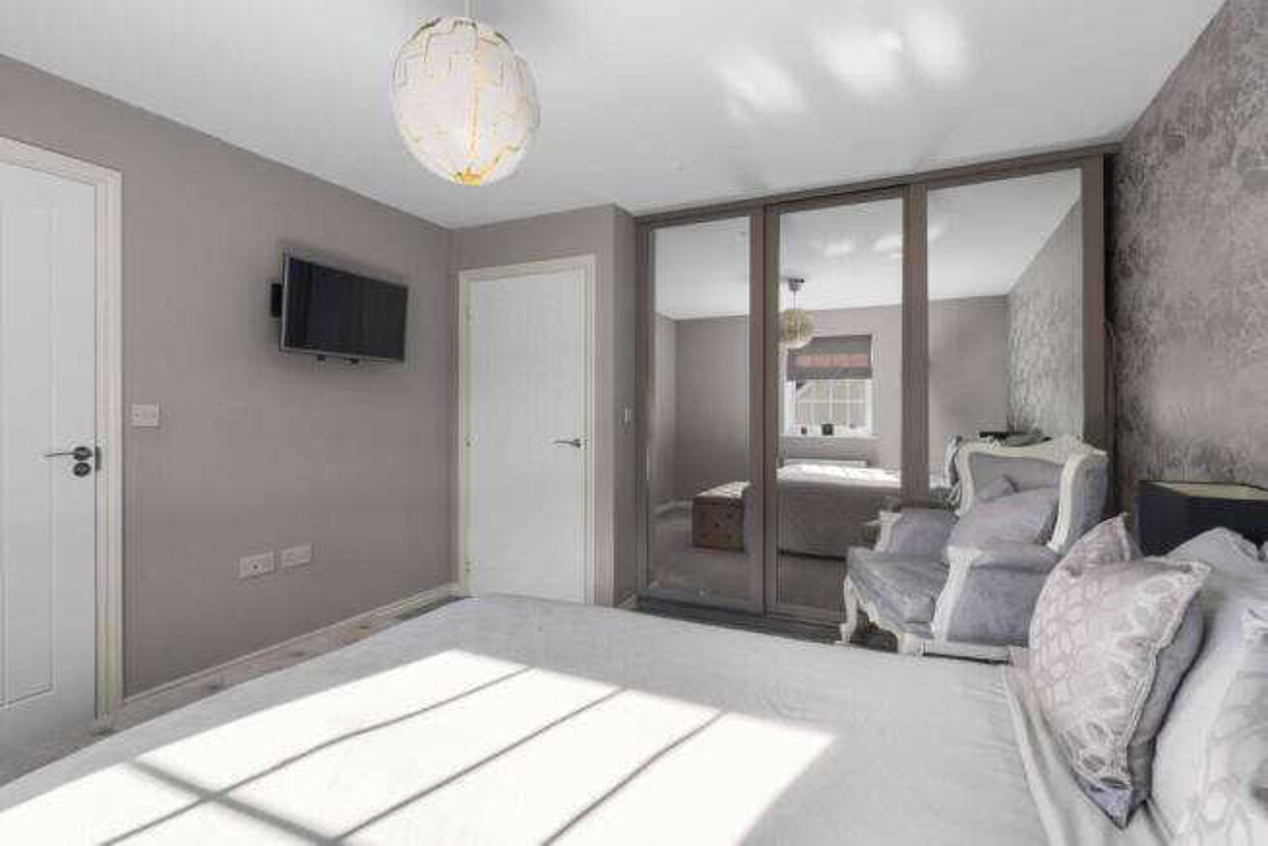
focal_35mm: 17
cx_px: 634
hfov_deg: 93.3
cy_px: 423
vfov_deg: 70.5
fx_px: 599
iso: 320
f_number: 8
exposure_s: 1/20
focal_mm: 17
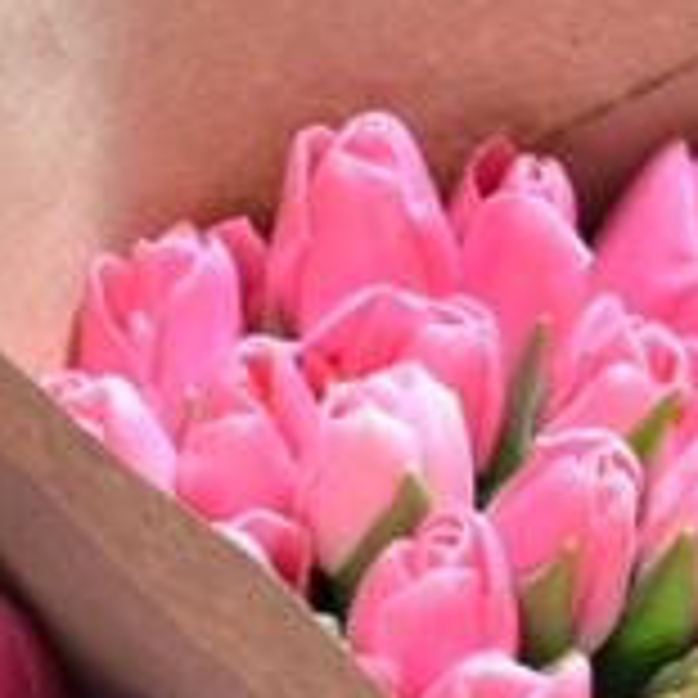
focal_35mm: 184
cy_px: 1189
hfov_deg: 9.5
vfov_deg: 9.1
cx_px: 248
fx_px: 4198
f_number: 4.5
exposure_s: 1/20
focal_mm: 28
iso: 800
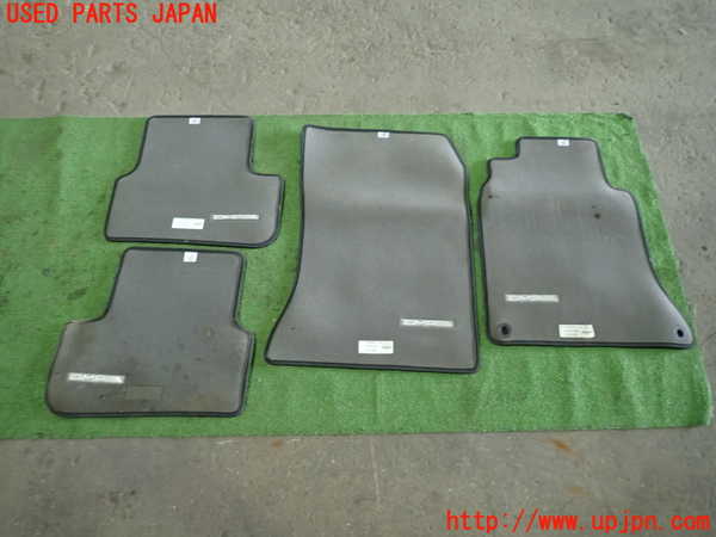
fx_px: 517
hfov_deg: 69.4
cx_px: 358
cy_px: 268
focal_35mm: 25
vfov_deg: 54.9
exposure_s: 1/30
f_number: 2
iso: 250
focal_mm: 4.5
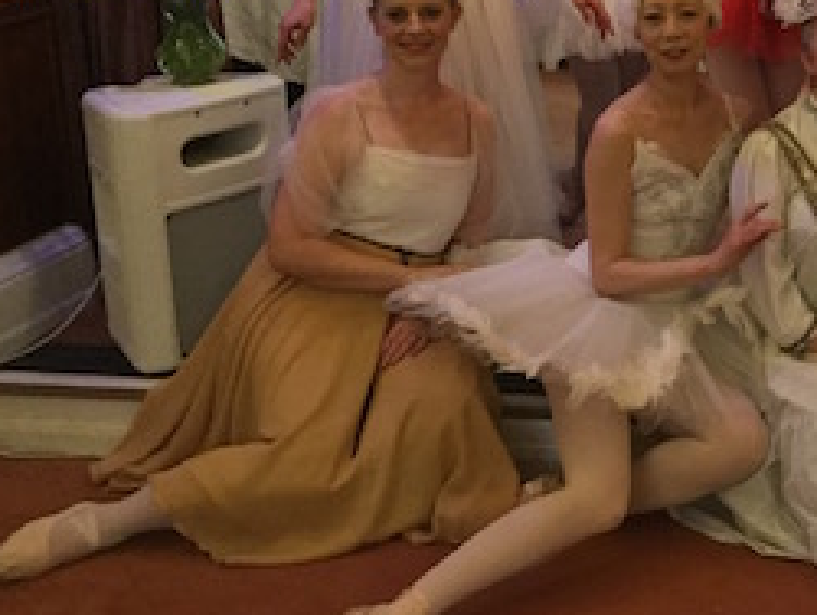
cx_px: 807
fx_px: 1465
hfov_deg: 29.2
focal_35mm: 62
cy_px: 100
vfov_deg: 23.3
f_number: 2.4
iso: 250
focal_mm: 3.3
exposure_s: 1/33
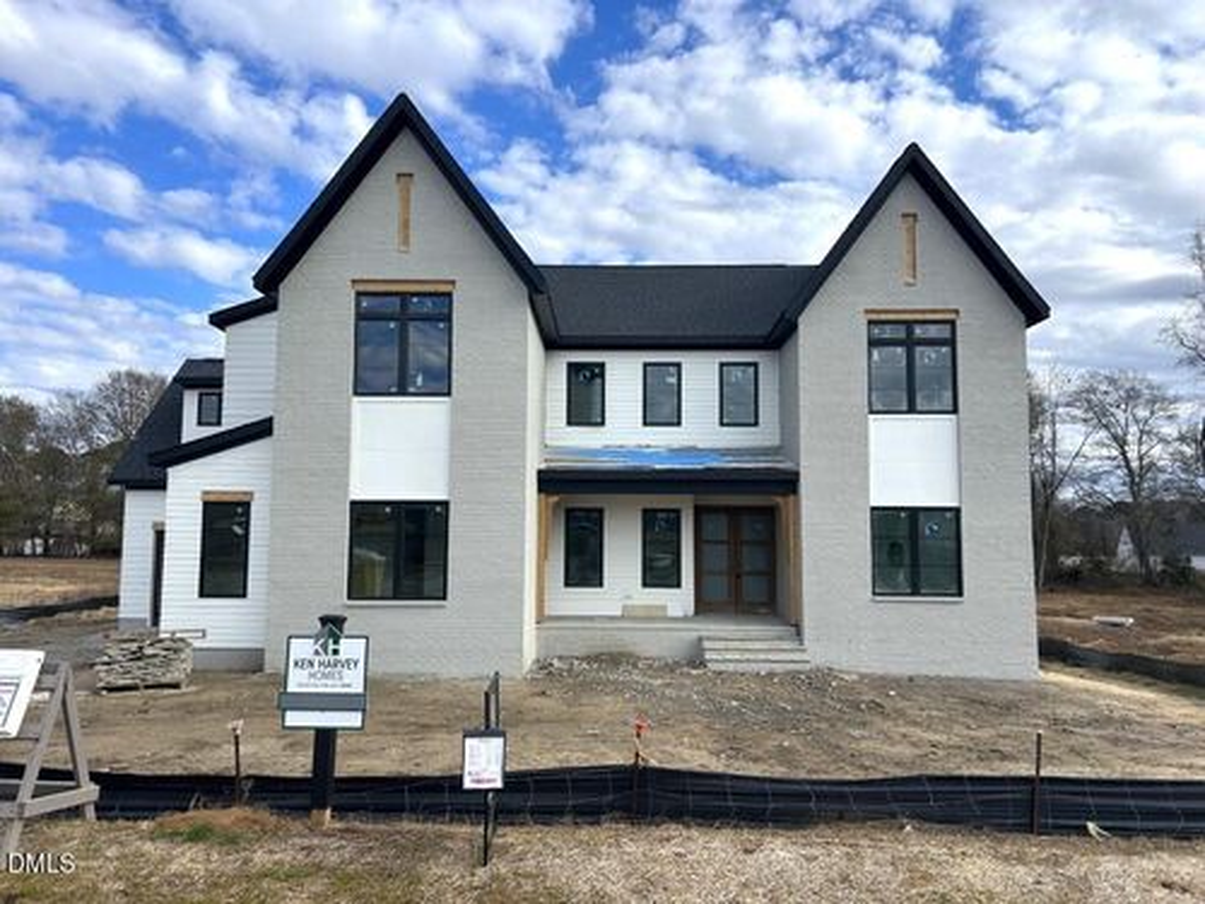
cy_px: 452
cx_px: 602
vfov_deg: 53.1
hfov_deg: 67.3
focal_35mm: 26
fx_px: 905
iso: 50
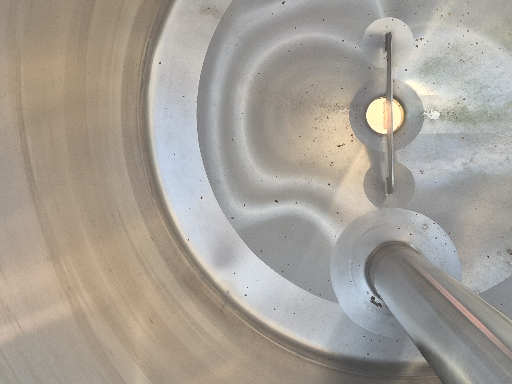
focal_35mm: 49
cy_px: 131
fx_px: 725
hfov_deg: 38.8
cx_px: 294
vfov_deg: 29.5
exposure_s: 1/180
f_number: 1.8
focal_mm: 5.4
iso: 100
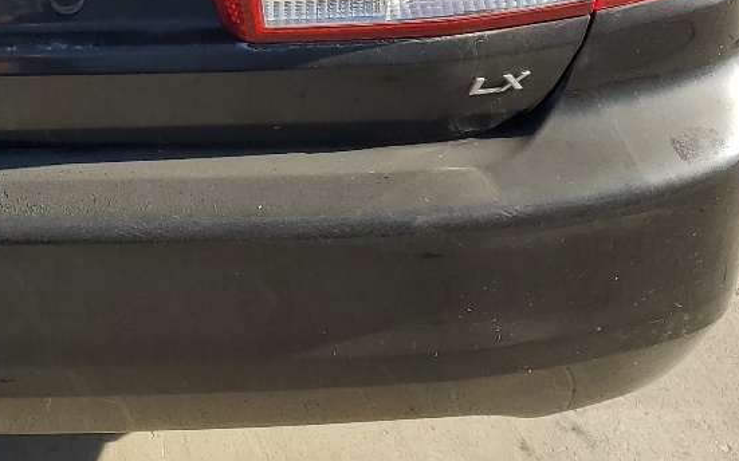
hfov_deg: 24.4
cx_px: -35
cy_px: -84
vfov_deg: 15.7
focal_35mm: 80
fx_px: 1611
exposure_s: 1/2000
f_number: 1.5
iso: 50
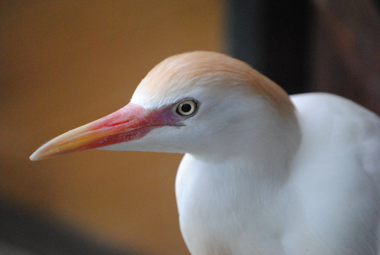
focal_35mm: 300
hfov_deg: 6.9
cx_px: 190
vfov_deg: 4.6
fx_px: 3170
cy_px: 128
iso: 1600
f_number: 5.6
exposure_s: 1/400
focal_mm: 200
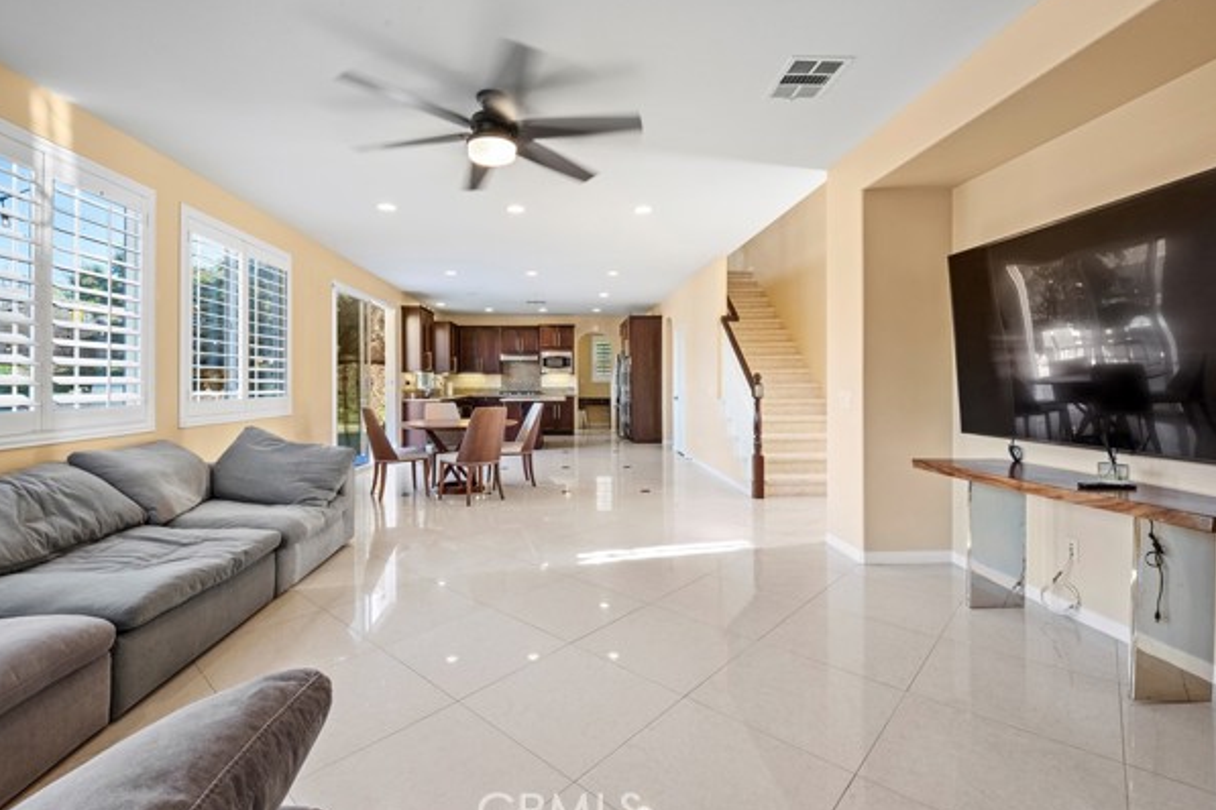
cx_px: 581
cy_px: 407
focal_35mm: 15
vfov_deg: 77.3
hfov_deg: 100.3
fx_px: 507
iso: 640
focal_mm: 14
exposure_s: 1/6
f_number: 9
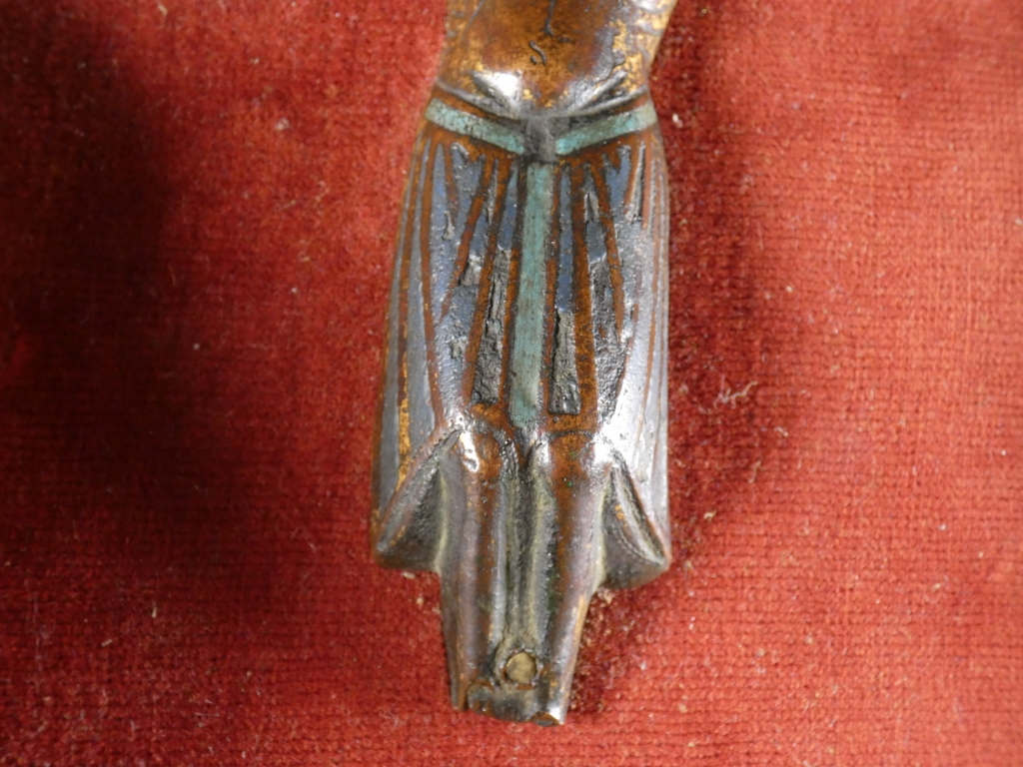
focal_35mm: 39
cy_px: 384
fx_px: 1153
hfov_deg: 47.9
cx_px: 512
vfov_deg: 36.8
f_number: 3.6
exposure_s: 1/80
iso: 320
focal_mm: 7.1
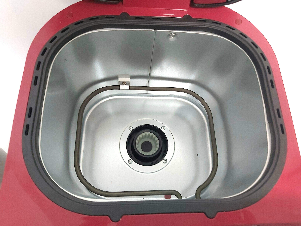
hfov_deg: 67.3
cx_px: 150
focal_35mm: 26
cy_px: 113
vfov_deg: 53.1
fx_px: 226
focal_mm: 3.92
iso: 250
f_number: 1.7
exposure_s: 1/50
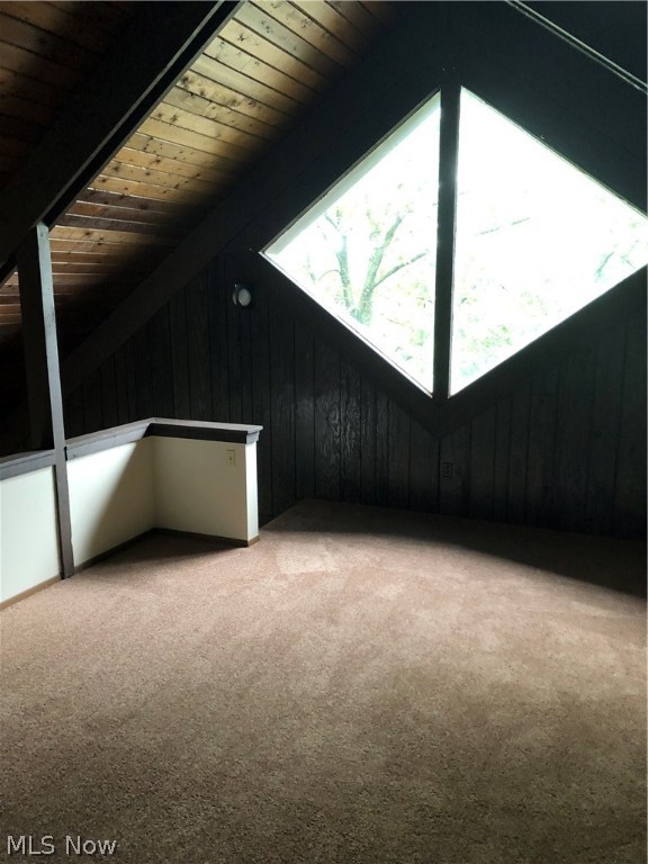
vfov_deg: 63.4
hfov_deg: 49.7
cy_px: 432
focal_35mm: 28
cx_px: 324
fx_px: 699
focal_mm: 3.99
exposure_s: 1/15
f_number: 1.8
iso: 64
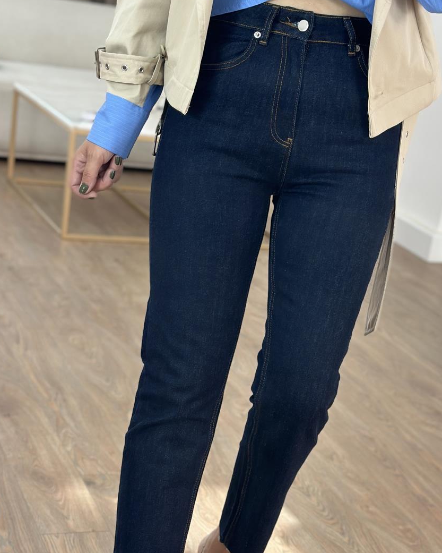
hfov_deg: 21.3
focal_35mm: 72
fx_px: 1177
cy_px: 358
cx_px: 245
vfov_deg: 26.3
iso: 64
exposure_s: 1/129
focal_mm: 6.86
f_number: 1.78
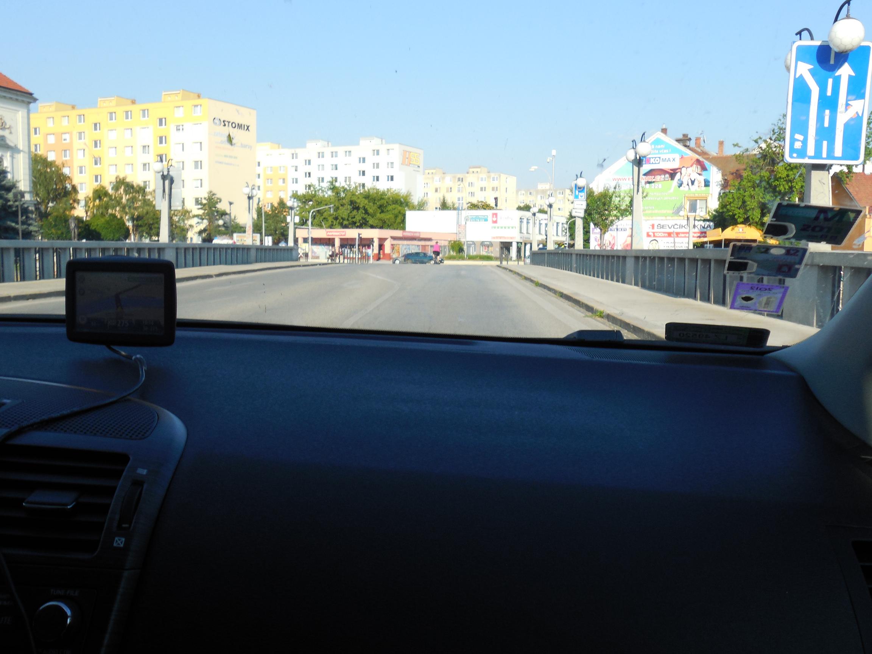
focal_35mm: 34
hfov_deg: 54.0
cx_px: 436
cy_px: 327
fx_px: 856
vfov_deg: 41.8
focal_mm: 6
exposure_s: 1/500
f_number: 3.9
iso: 125
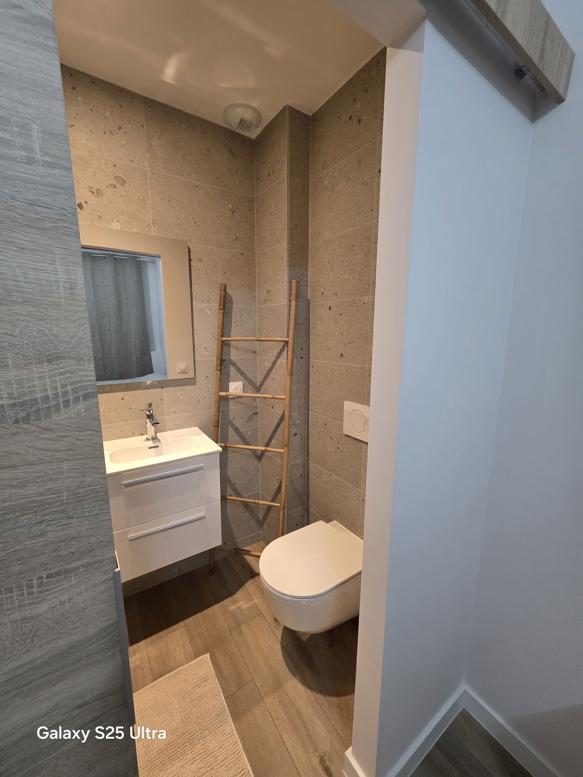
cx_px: 292
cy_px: 388
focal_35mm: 13
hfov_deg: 89.9
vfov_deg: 106.2
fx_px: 292
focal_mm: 2.2
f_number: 1.9
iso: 250
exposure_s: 1/50
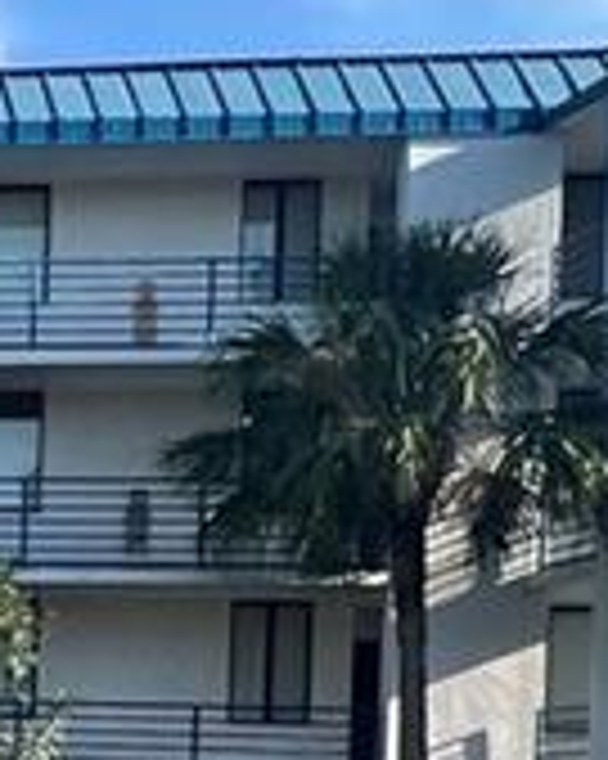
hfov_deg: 11.7
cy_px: 827
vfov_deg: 20.3
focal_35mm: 90
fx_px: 2026
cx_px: -1094
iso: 32
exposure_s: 1/960
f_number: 1.8
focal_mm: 1.57
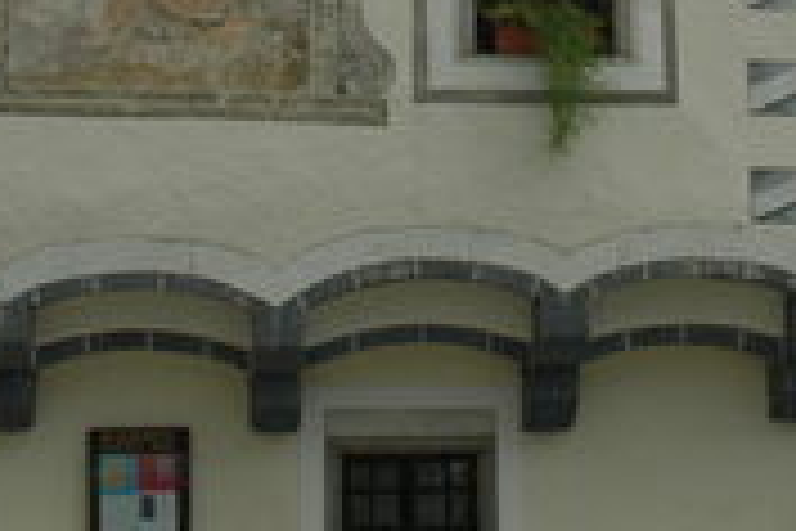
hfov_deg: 18.4
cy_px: -11
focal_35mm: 110
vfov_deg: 12.3
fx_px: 2432
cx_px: 621
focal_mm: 18
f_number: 11
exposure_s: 1/500
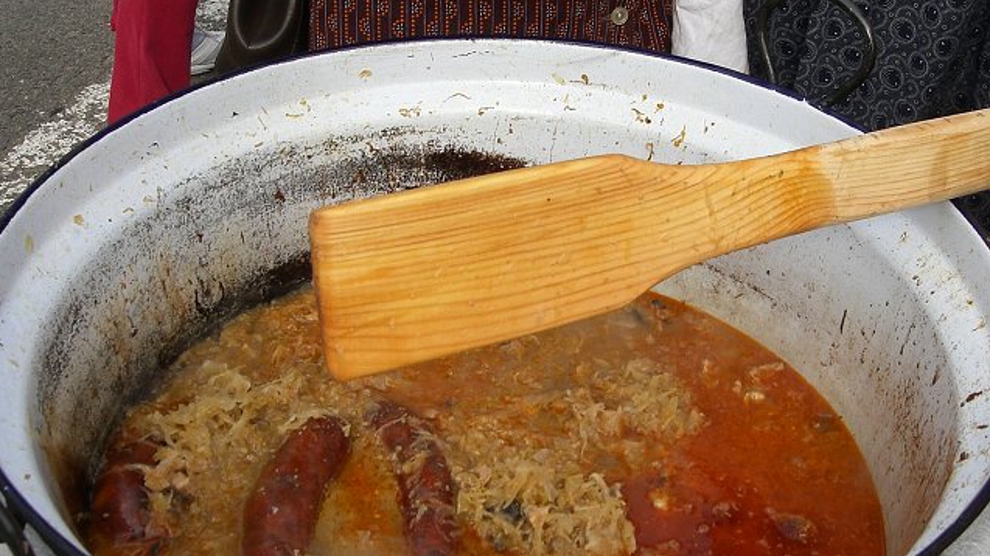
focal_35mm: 52
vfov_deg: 22.9
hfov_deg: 39.8
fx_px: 1365
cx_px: 544
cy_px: 382
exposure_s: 1/400
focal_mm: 6.3
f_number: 4.4
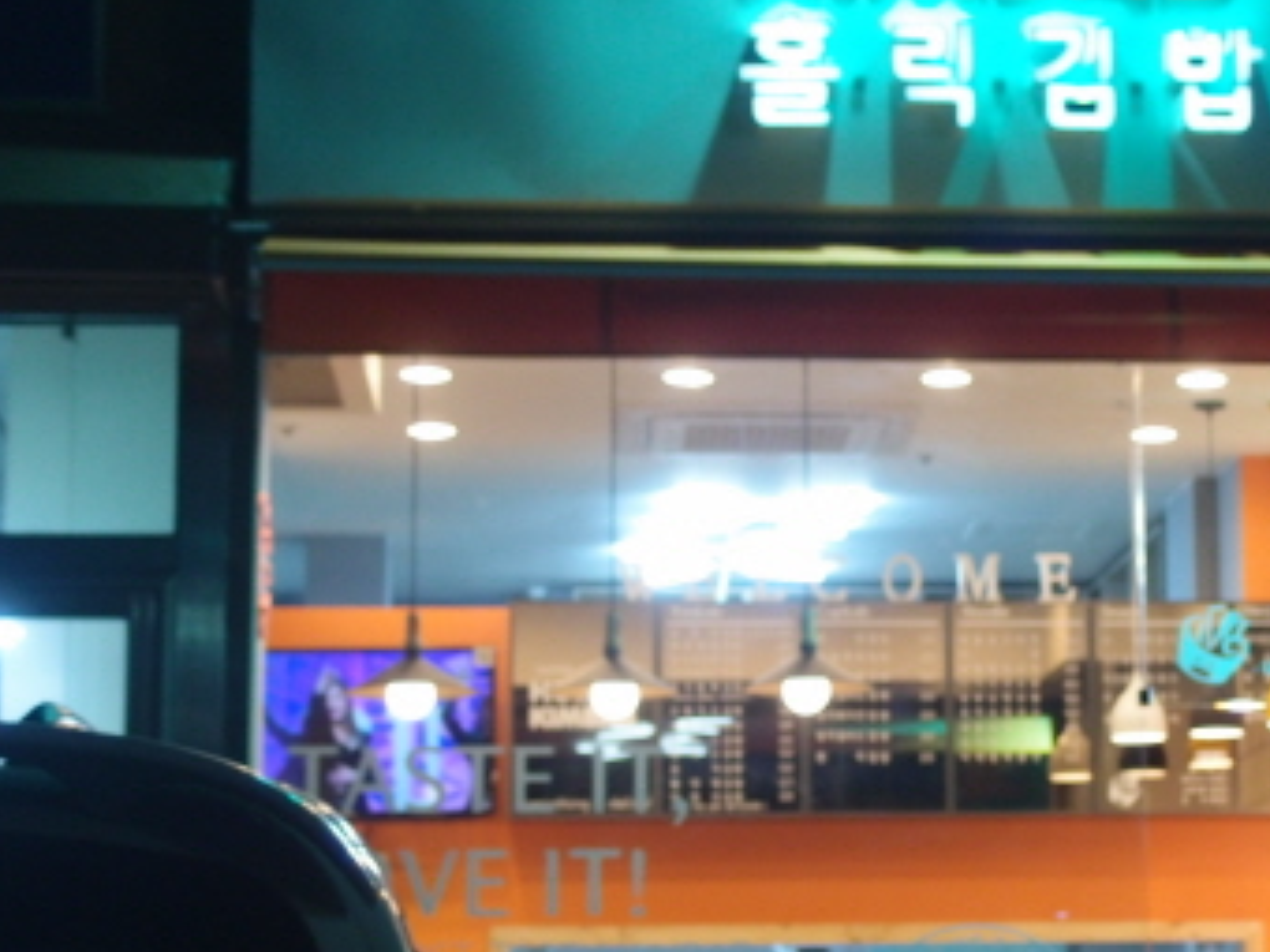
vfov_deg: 14.4
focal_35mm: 103
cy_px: 394
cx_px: 1020
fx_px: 3779
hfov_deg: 18.9
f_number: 2
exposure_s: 1/40
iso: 125
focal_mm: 10.83
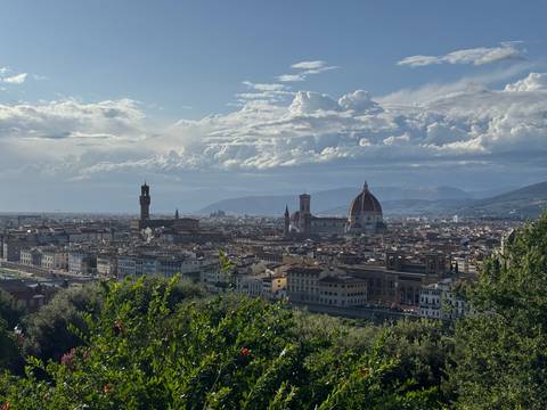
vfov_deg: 30.3
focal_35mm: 48
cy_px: 205
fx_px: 758
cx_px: 274
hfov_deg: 39.7
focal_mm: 6.76
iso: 80
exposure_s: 1/12500
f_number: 1.78
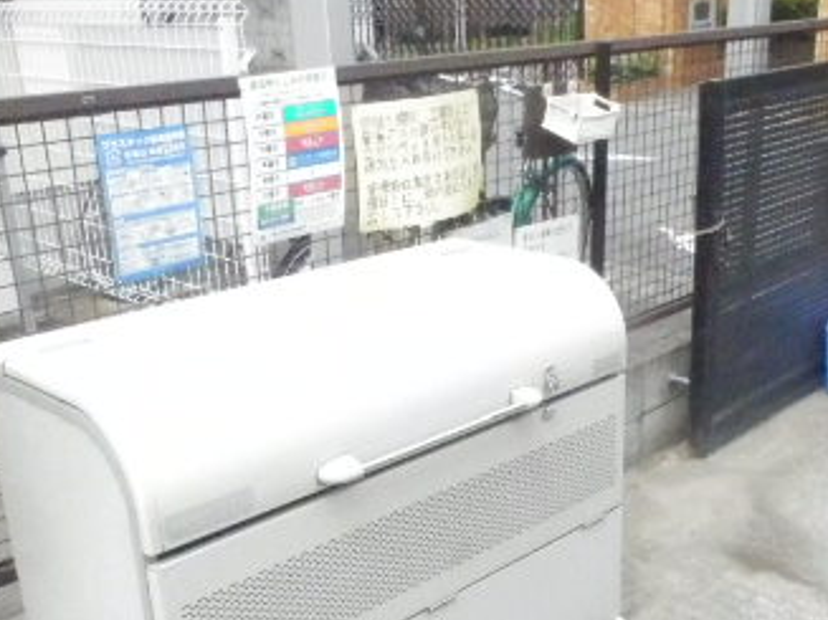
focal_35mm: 47
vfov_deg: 30.6
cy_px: 418
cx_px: 509
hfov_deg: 40.2
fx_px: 1124
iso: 6400
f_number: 7.9
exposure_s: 1/2000
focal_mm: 4.2
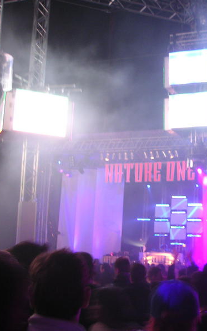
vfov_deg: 37.5
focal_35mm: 54
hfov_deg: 23.8
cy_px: 165
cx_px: 152
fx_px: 488
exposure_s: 1/4
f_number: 2.8
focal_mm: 6
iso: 100
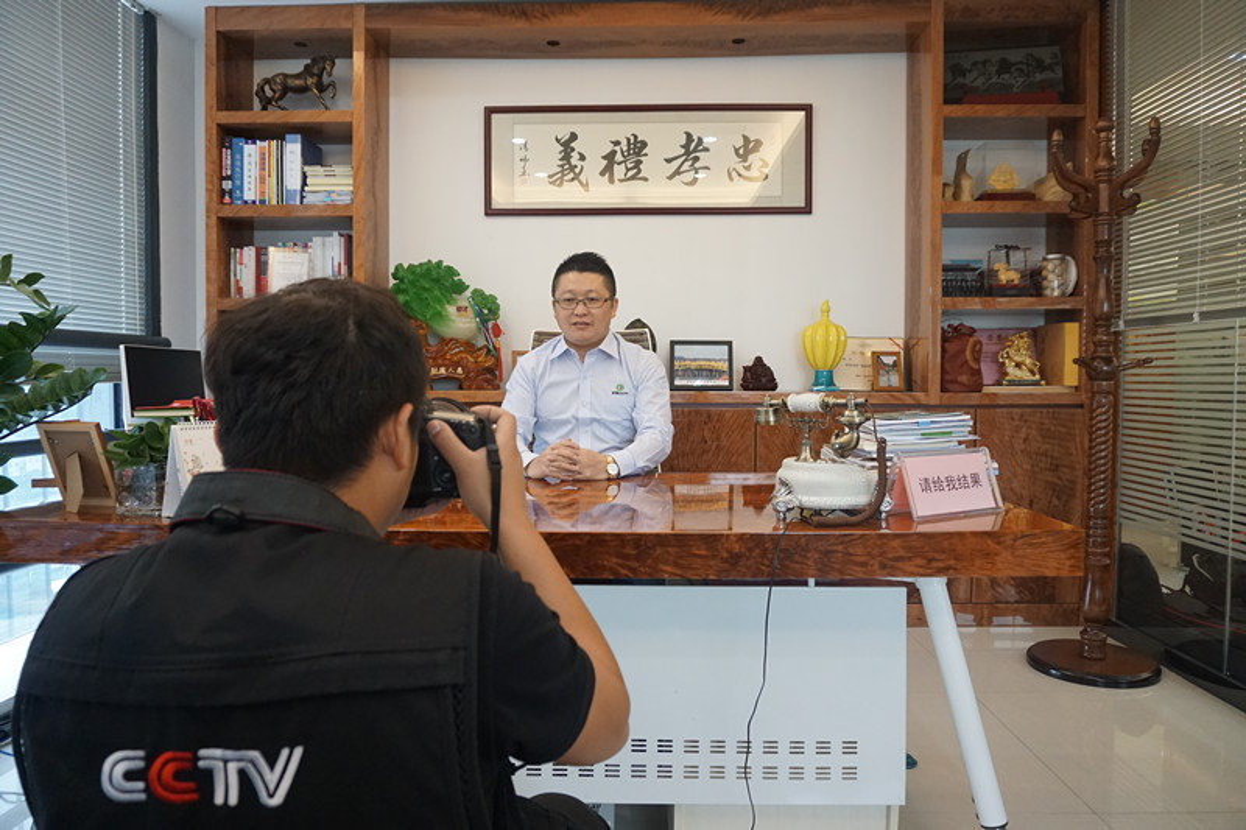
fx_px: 830
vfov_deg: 53.1
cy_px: 415
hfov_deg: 73.8
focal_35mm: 24
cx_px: 623
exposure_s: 1/160
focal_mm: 16
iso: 1250
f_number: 4
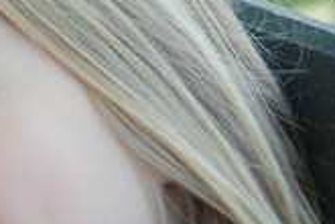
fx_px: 2754
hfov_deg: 6.8
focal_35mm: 296
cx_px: -260
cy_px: 70
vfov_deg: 4.6
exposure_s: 1/160
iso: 800
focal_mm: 50
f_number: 5
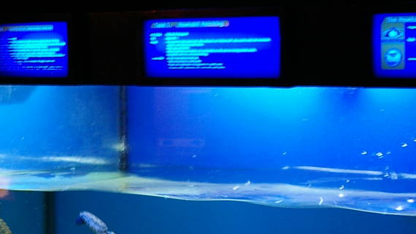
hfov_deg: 11.8
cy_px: 225
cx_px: -151
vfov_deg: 6.9
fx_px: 1941
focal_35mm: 176
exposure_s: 1/8
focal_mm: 40
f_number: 4.5
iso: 400
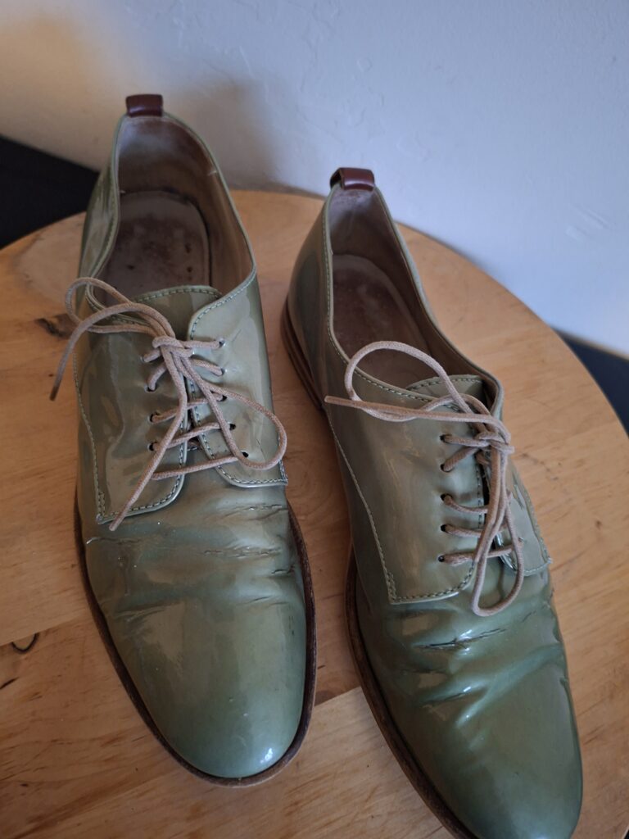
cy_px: 420
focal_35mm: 23
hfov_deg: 58.9
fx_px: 557
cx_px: 314
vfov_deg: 73.9
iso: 800
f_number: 1.8
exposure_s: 1/25
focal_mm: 5.54
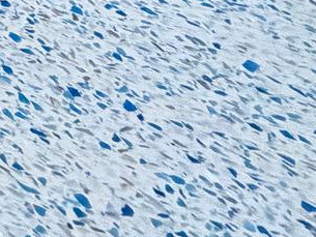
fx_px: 858
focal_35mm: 94
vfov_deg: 10.2
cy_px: -524
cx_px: -628
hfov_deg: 11.5
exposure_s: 1/60
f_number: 2.2
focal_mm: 2.22
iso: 320
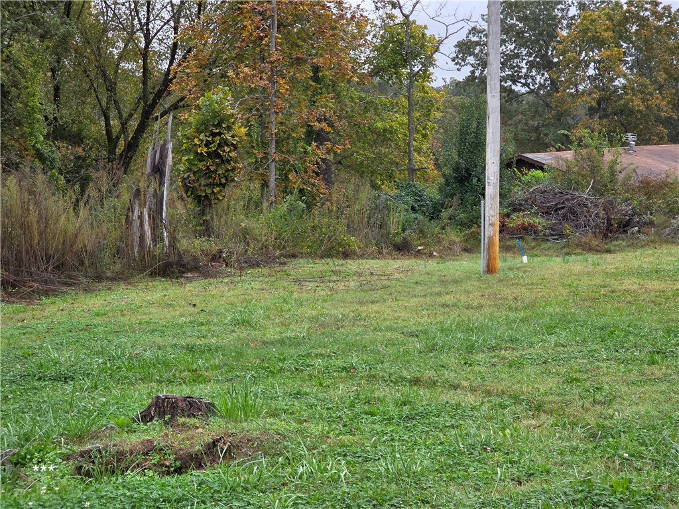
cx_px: 340
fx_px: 1353
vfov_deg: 21.3
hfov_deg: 28.2
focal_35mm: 69
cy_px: 254
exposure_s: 1/203
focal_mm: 7.9
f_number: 2.4
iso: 50
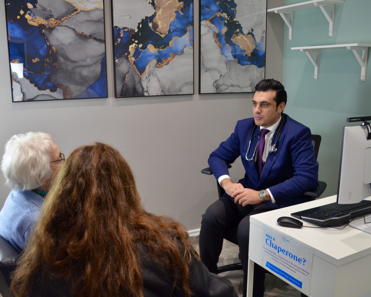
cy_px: 149
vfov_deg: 43.4
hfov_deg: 52.8
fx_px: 373
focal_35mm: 34
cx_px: 168
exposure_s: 1/60
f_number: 4
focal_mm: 20
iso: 800
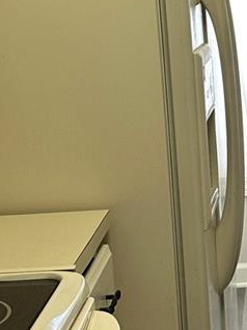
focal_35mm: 116
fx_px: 1105
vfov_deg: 17.0
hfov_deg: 11.8
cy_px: 153
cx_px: 433
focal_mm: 6.86
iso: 64
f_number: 1.78
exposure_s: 1/171
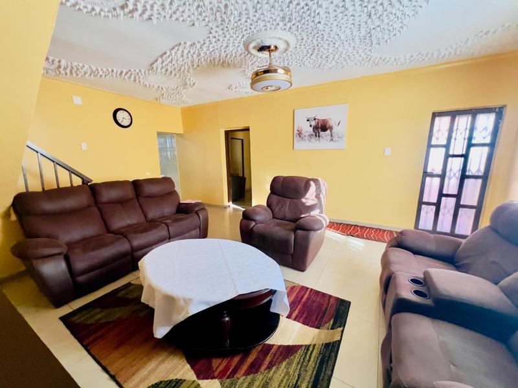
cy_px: 194
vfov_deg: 89.9
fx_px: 195
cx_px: 259
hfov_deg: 106.2
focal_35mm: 13
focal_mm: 1.57
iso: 250
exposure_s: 1/89
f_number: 1.8
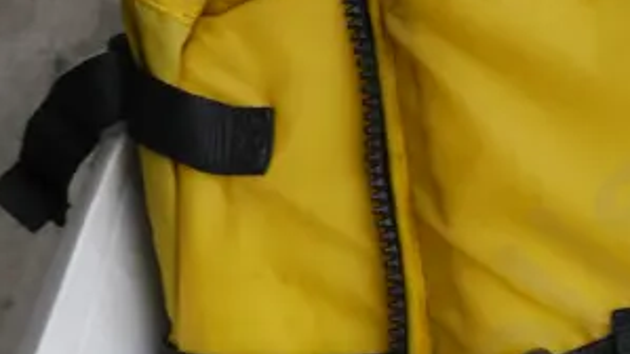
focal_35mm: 164
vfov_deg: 7.4
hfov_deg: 12.8
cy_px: 30
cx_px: 776
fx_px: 2739
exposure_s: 1/125
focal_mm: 22
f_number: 6.3
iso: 200
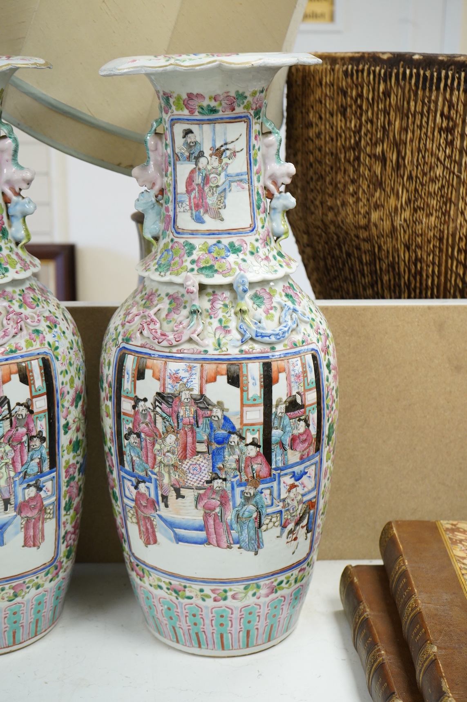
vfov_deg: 40.4
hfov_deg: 27.5
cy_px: 351
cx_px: 234
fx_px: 955
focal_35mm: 49
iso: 2500
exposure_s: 1/125
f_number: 6.3
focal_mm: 49
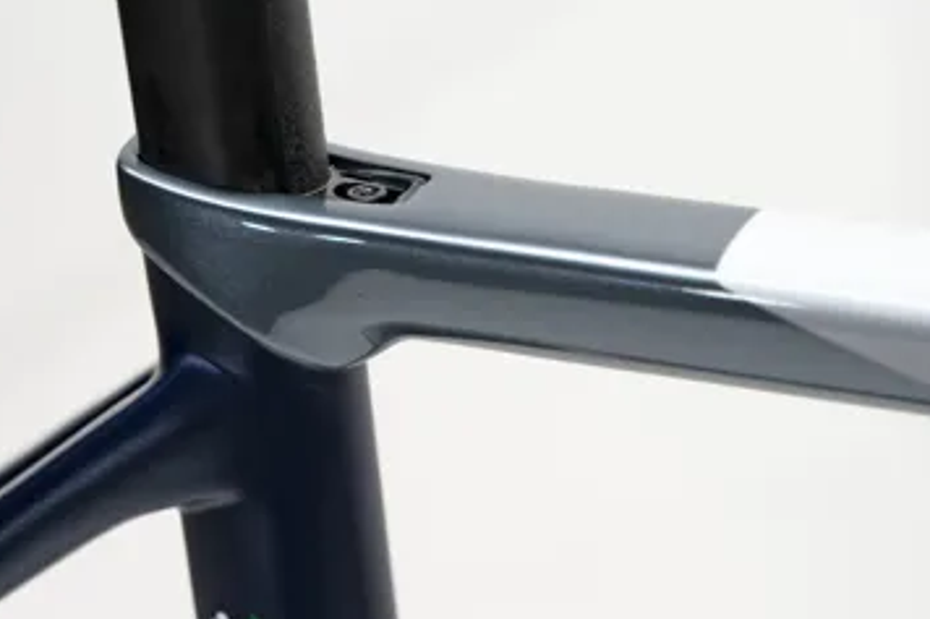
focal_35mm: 126
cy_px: 547
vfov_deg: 10.8
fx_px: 3253
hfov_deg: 16.3
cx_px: 473
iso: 320
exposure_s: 1/50
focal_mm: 56
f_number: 2.8
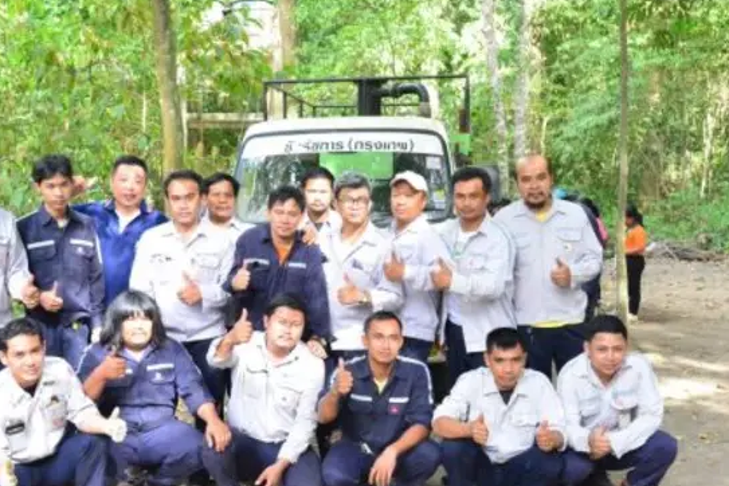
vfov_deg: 29.2
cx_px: 307
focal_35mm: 46
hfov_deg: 42.6
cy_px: 281
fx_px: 931
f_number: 9
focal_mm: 32
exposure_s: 1/40
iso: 5600
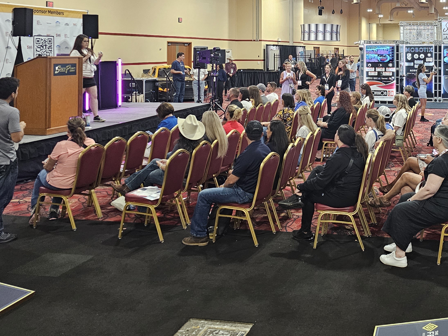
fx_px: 544
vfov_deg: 33.2
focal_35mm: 42
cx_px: 376
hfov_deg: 42.2
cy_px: 58
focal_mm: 6.3
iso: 640
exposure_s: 1/120
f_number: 1.7
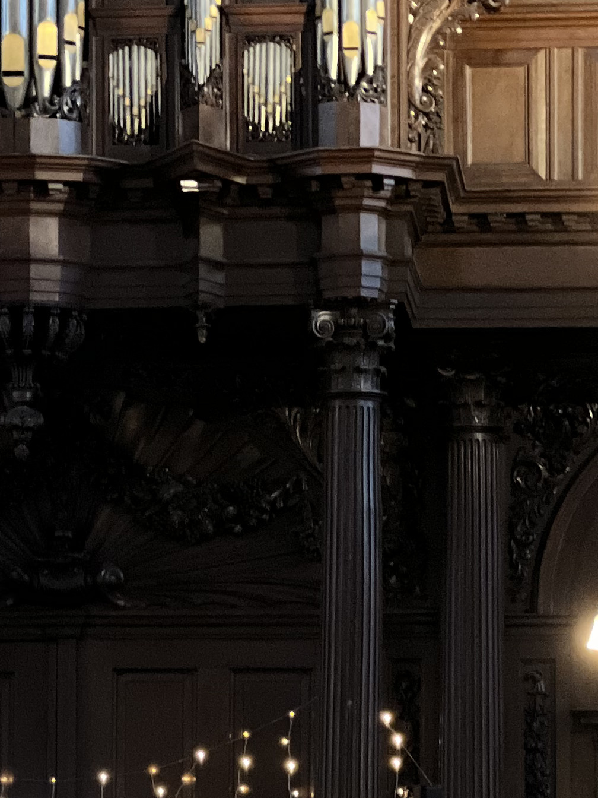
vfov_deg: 8.5
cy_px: 664
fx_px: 5321
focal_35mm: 231
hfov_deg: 6.4
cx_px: -24
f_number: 2.8
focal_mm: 9
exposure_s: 1/14
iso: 500
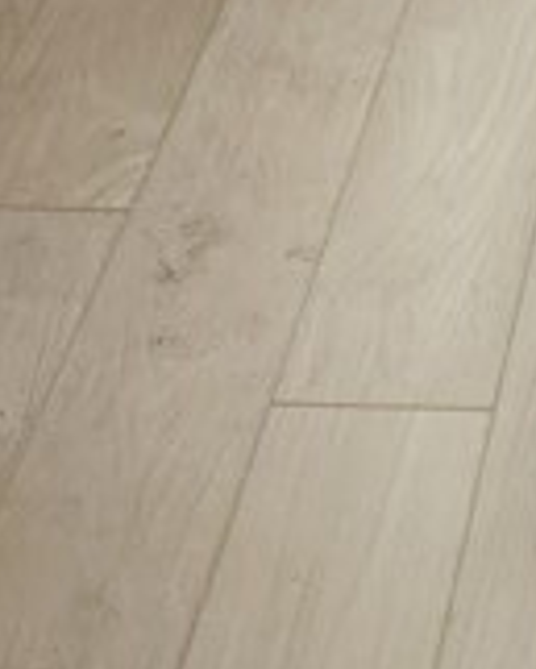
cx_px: 856
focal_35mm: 143
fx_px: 2833
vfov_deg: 11.5
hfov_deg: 10.4
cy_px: -852
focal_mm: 5.4
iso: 250
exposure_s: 1/120
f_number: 1.8
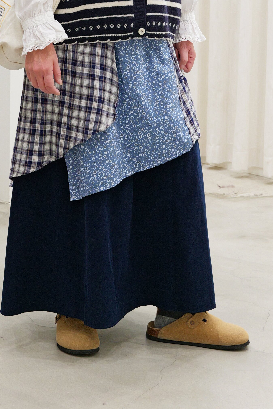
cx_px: 123
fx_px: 591
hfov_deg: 26.0
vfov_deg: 38.1
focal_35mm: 52
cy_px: 178
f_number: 5.6
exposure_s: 1/320
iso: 1600
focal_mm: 44
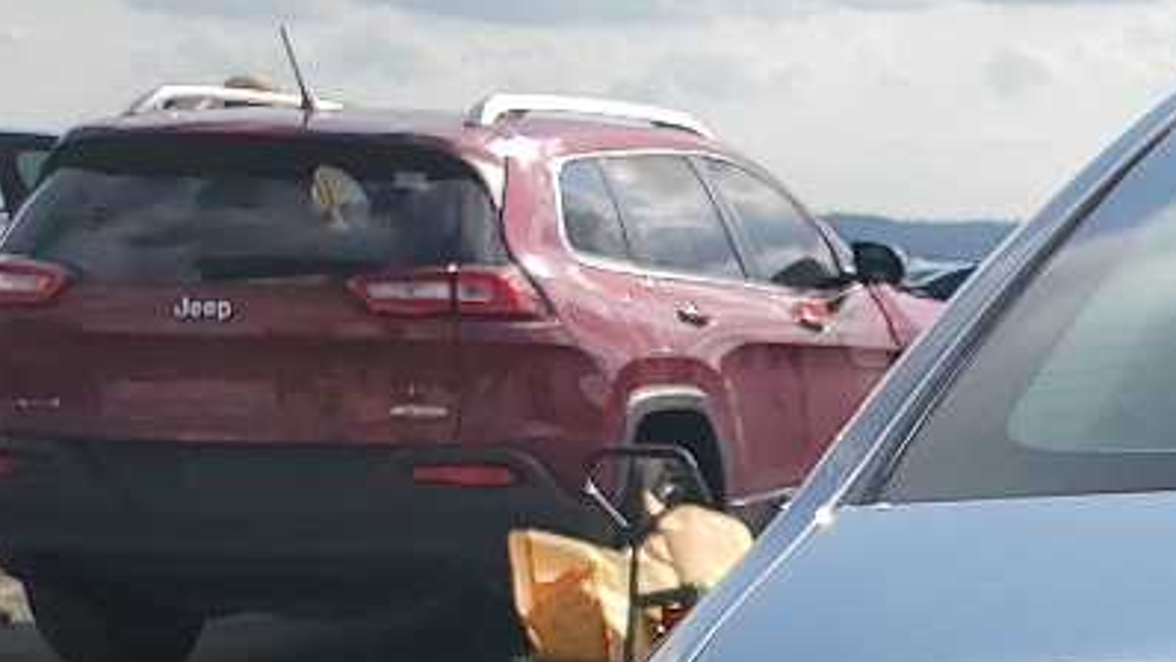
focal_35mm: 114
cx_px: 2068
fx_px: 3555
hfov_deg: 16.1
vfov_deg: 9.8
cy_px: 1362
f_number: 1.5
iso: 50
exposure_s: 1/5000
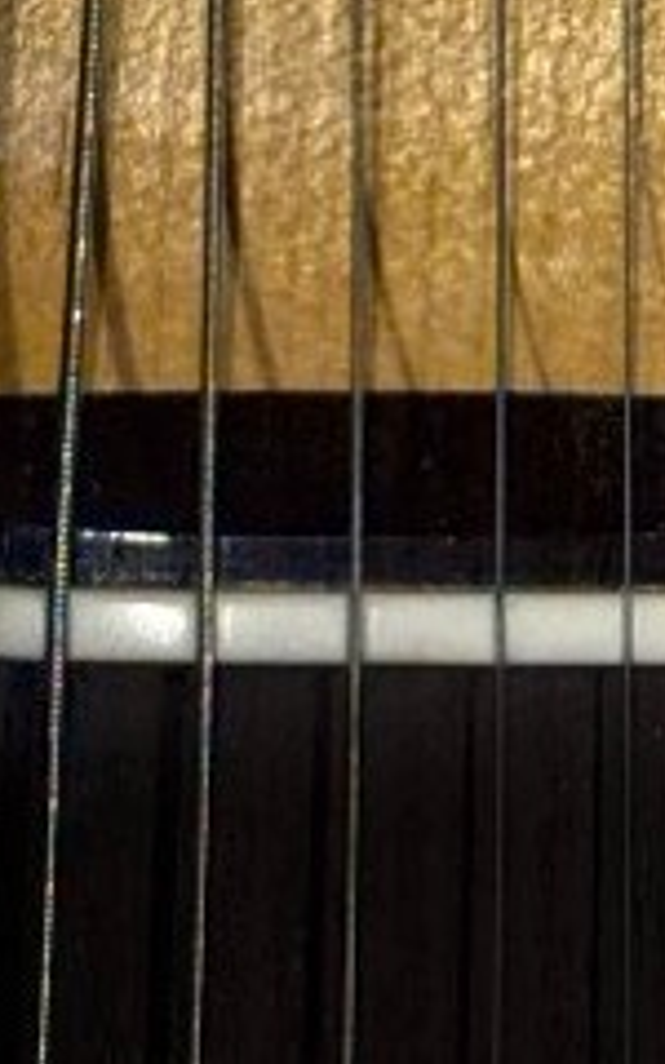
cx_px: 630
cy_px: -1139
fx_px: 6147
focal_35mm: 212
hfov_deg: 6.2
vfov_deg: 9.2
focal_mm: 6.76
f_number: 1.78
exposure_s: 1/318
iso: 64
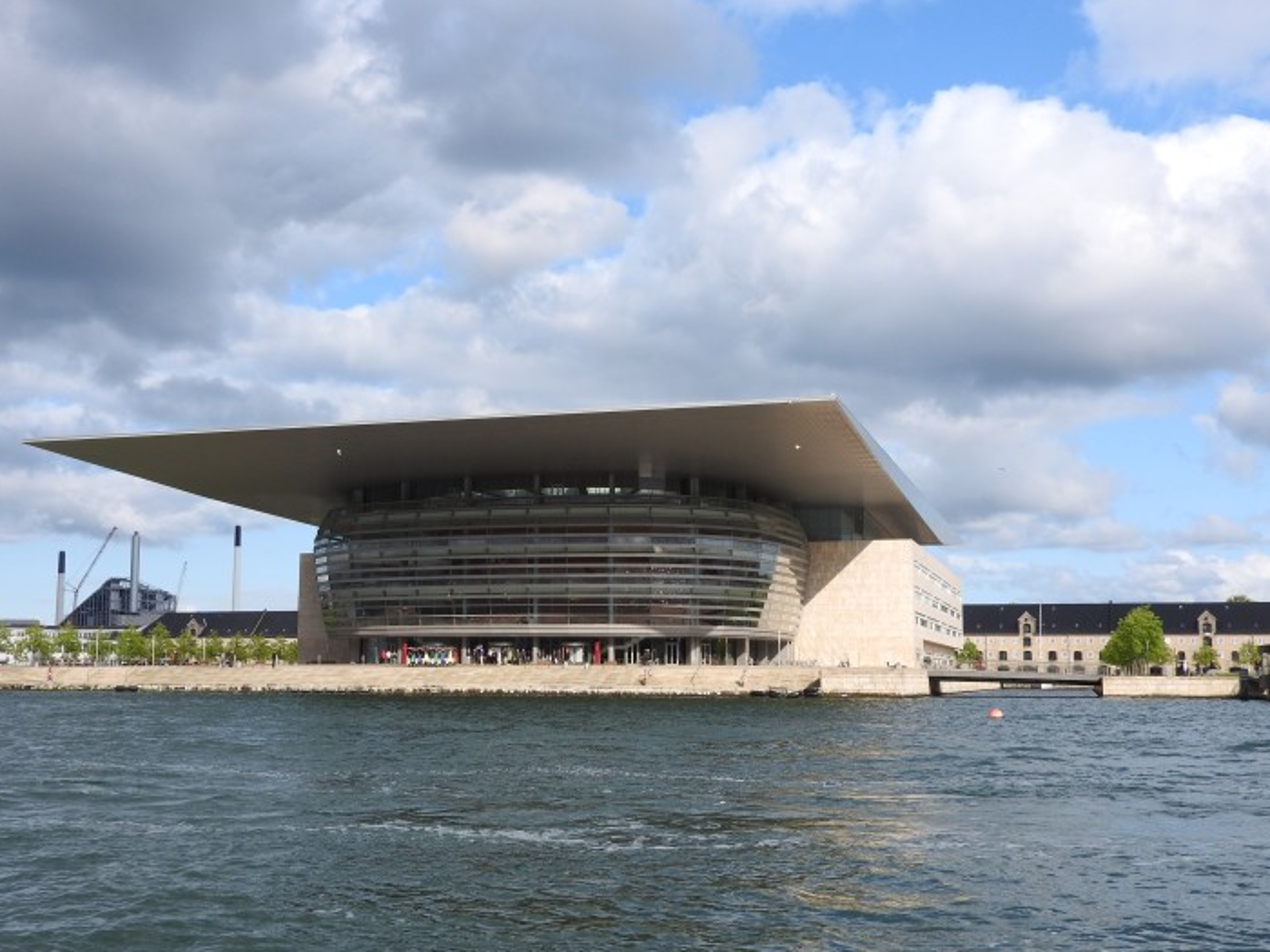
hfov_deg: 46.7
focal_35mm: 40
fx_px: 1468
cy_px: 502
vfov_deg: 35.9
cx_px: 568
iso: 100
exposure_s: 1/1000
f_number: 3.8
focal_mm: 6.3
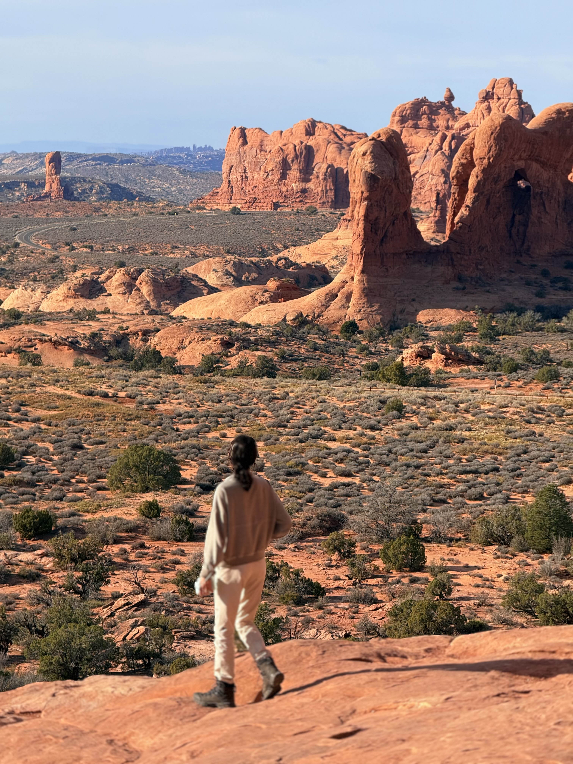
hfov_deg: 12.3
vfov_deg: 16.4
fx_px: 2648
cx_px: 286
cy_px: 382
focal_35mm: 120
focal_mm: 15.66
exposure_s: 1/811
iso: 64
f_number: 2.8
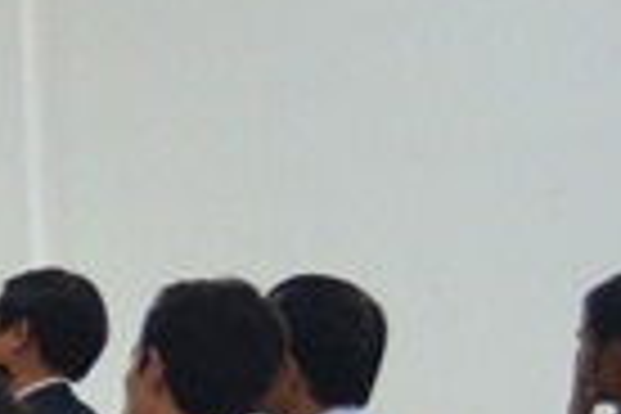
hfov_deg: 7.4
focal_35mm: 244
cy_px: 538
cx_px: -1269
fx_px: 4209
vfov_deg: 5.6
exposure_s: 1/50
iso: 400
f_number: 3.8
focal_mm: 22
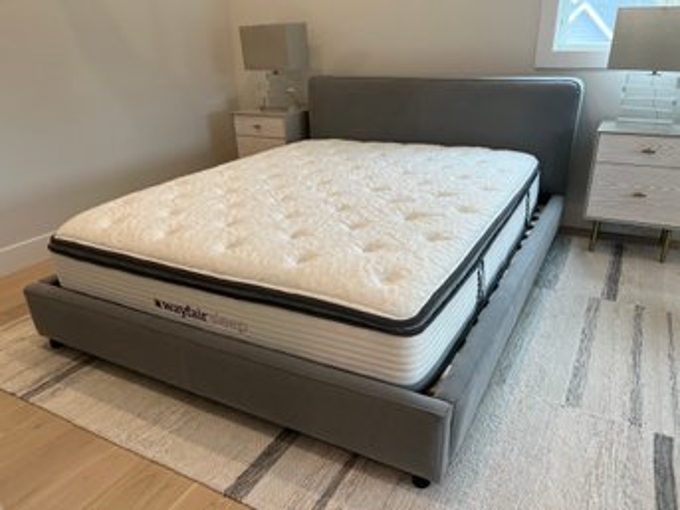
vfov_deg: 53.0
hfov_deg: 67.3
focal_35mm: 26
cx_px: 340
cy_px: 255
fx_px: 511
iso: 80
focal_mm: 5.7
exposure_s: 1/120
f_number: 1.5
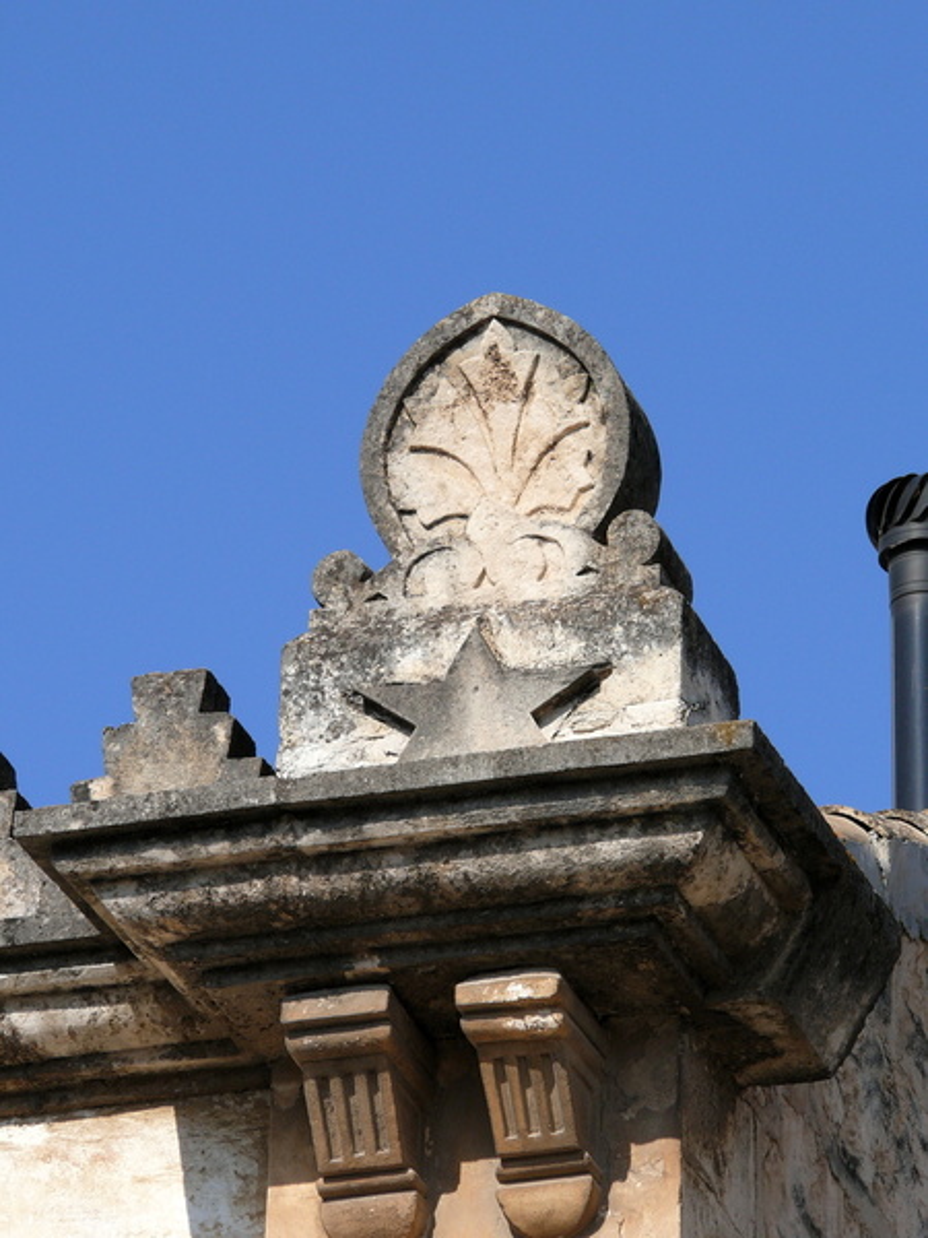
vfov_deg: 7.6
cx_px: 464
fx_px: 9294
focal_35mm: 260
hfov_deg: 5.7
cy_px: 619
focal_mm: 49.2
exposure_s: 1/500
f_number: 6.3
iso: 100
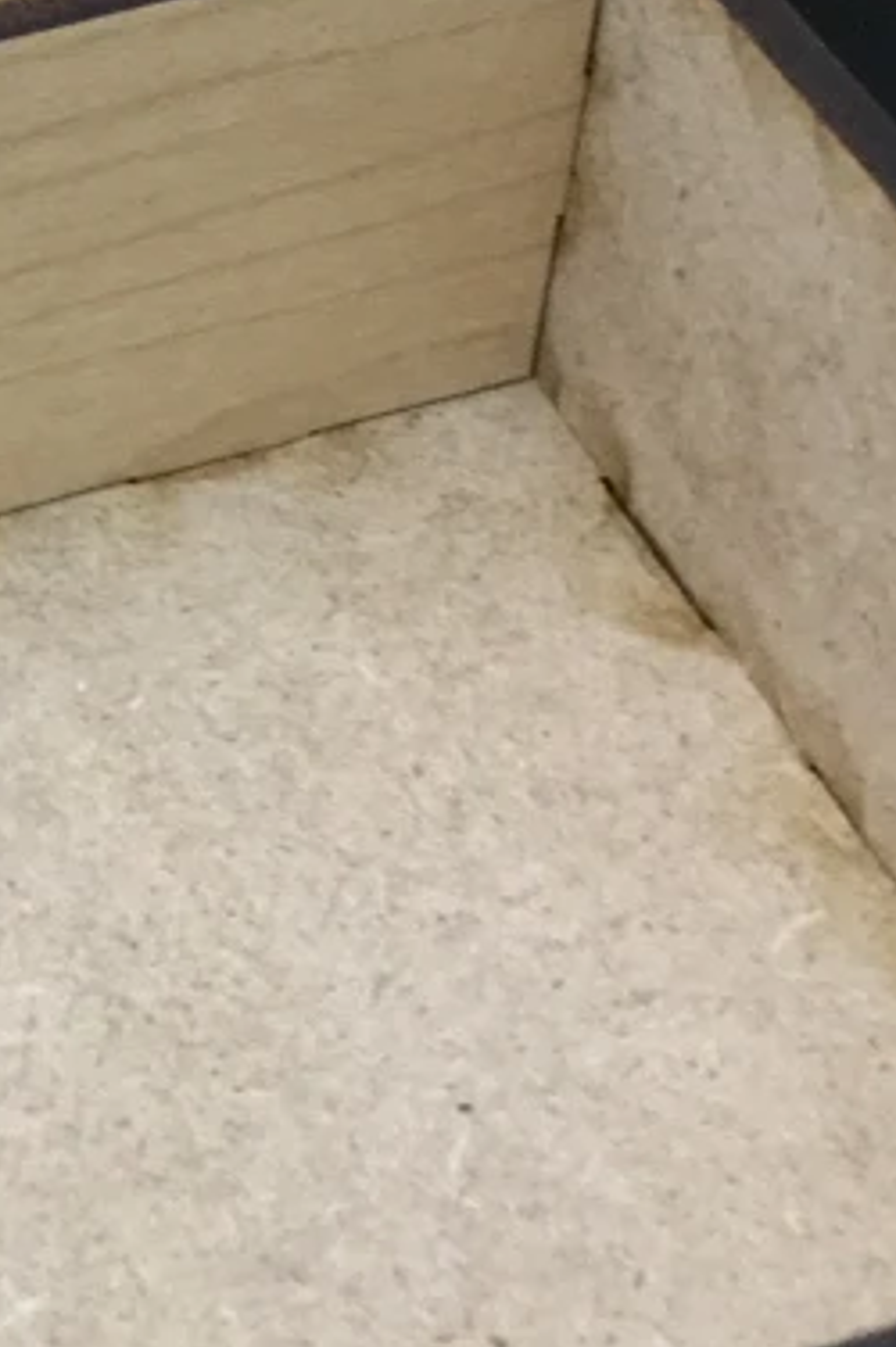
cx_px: -645
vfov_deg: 19.2
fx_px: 3852
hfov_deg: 12.3
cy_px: -21
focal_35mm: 103
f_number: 2.4
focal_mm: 3.3
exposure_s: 1/24
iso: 200
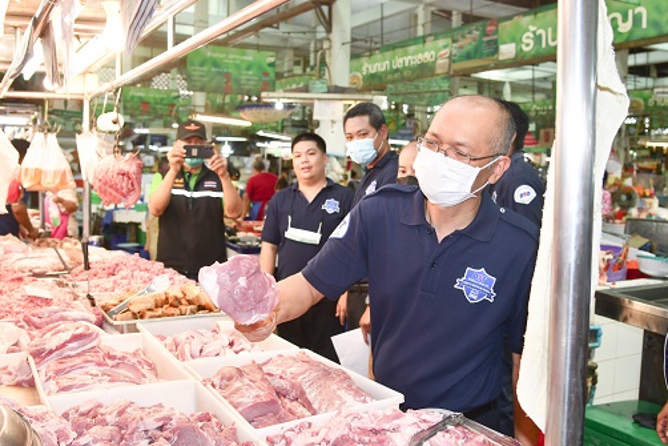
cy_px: 223
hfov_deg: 53.1
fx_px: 668
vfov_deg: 36.9
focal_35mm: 36
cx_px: 334
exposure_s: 1/80
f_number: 4
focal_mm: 24
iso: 400
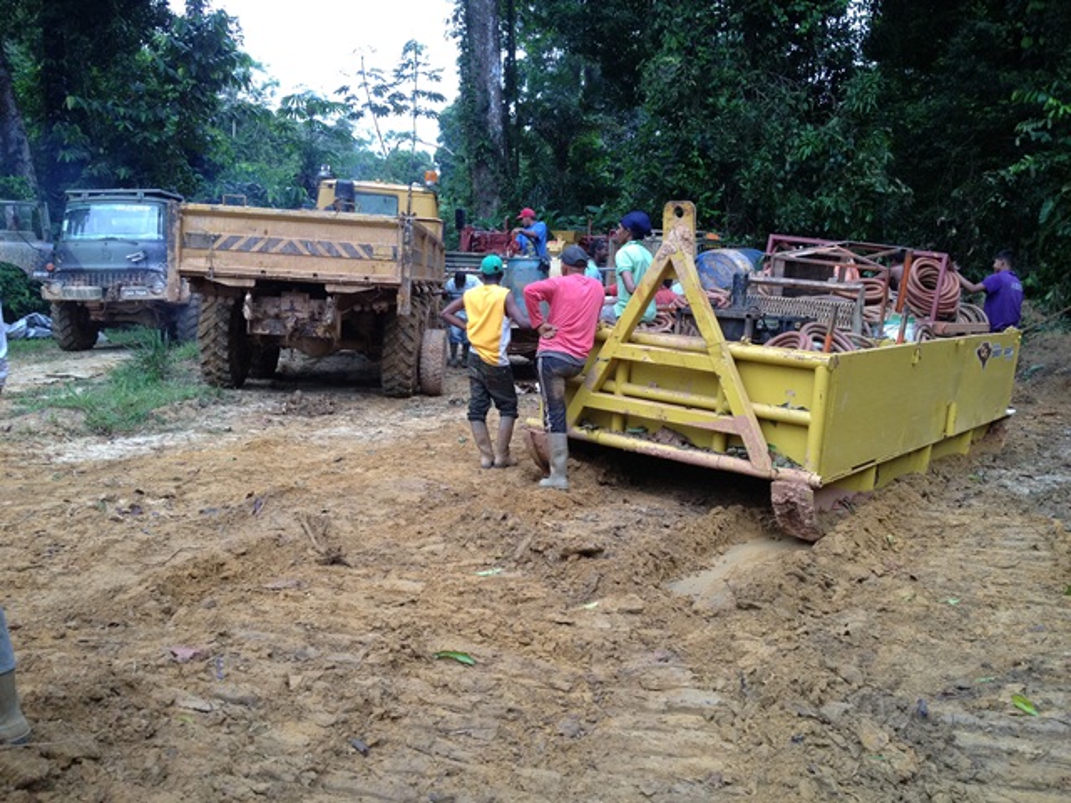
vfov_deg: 40.7
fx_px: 1083
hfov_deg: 52.6
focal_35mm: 35
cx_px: 536
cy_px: 402
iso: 100
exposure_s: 1/120
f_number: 2.4
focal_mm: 4.28
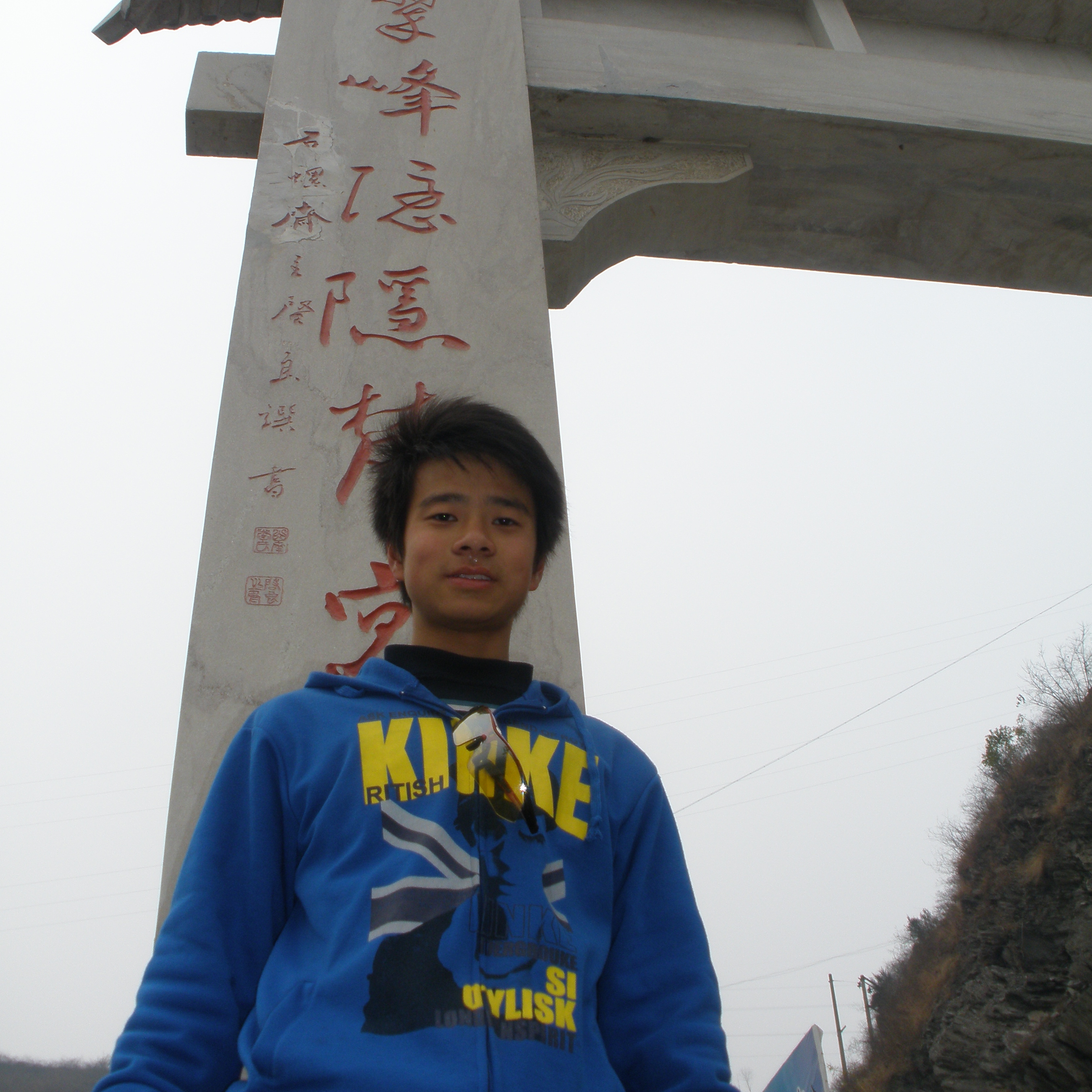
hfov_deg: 39.2
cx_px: 543
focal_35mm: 43
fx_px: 1535
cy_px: 499
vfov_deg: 39.1
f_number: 5.6
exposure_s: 1/320
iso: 80
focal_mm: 6.3
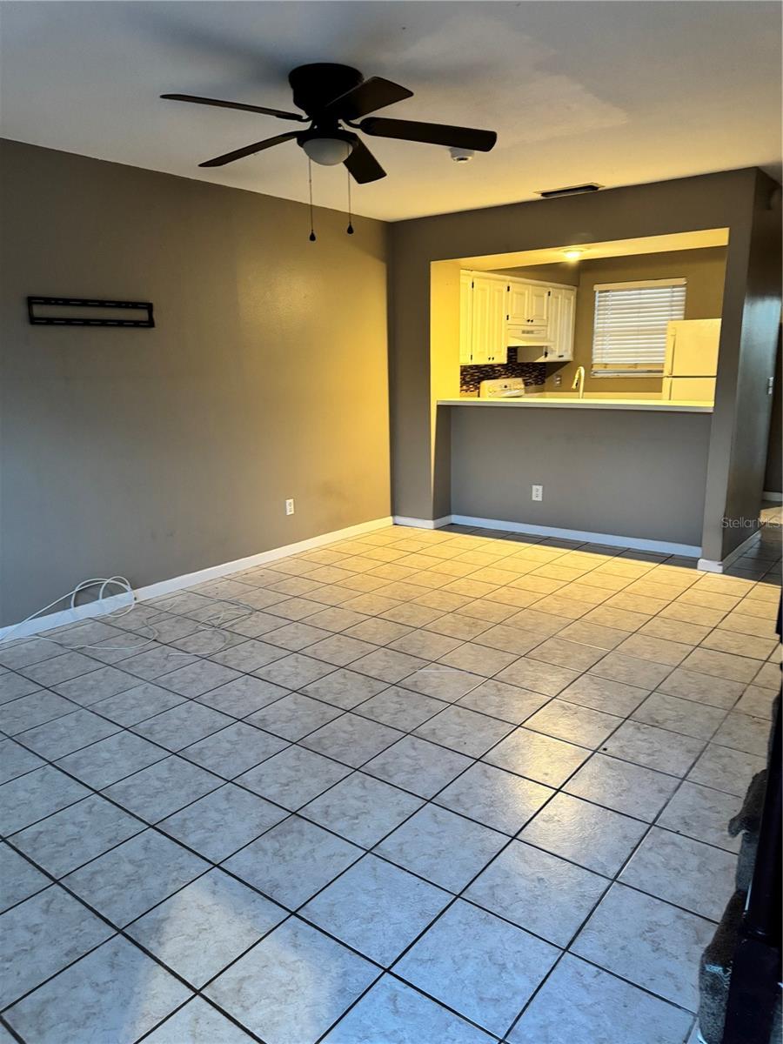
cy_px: 522
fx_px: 724
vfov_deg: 71.6
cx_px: 392
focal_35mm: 24
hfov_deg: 56.8
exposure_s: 1/40
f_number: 1.78
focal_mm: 6.76
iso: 640
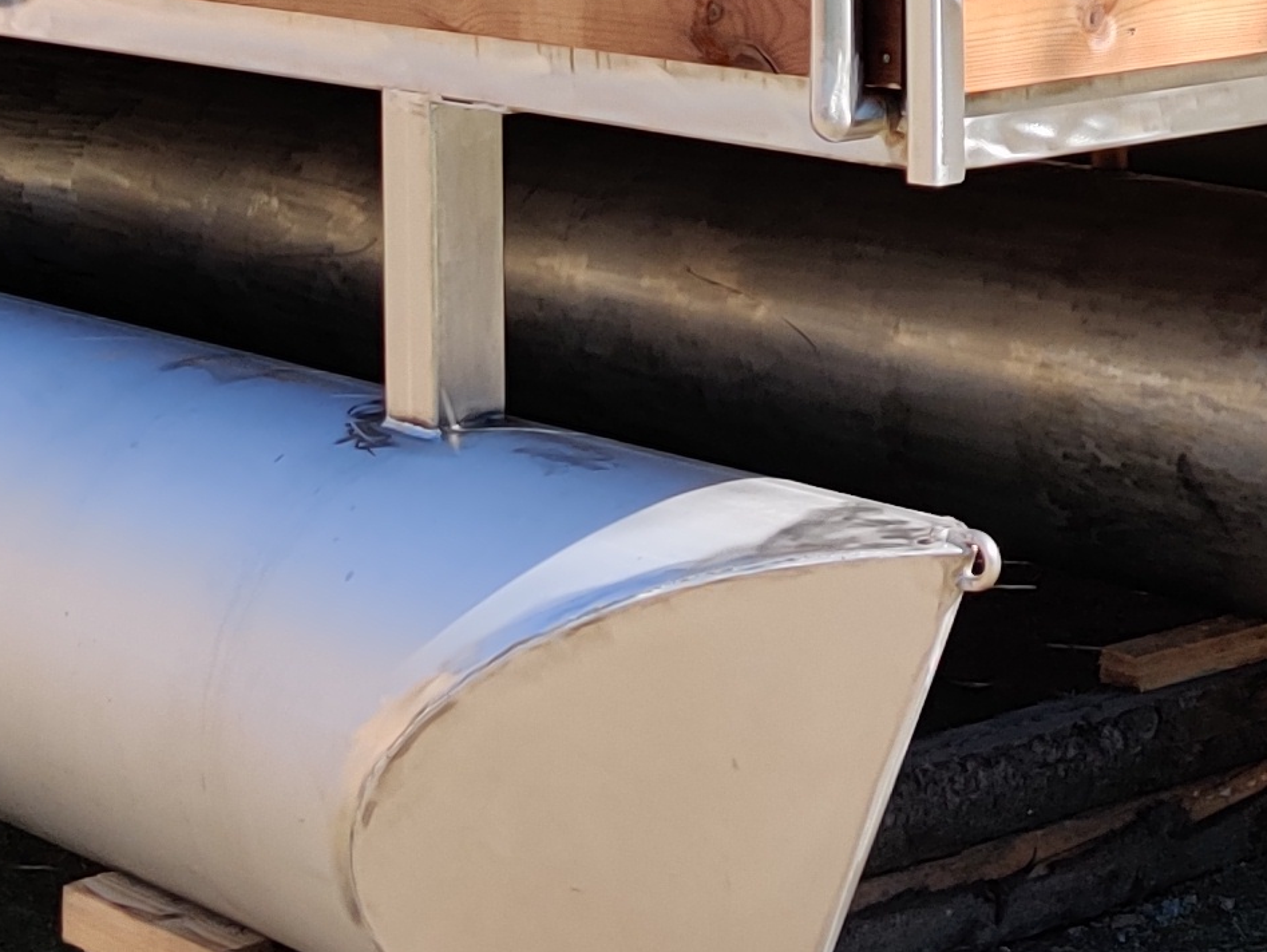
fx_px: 4174
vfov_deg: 12.6
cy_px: -304
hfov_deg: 17.1
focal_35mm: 114
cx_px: 1098
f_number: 1.65
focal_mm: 4.75
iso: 100
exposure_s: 1/840
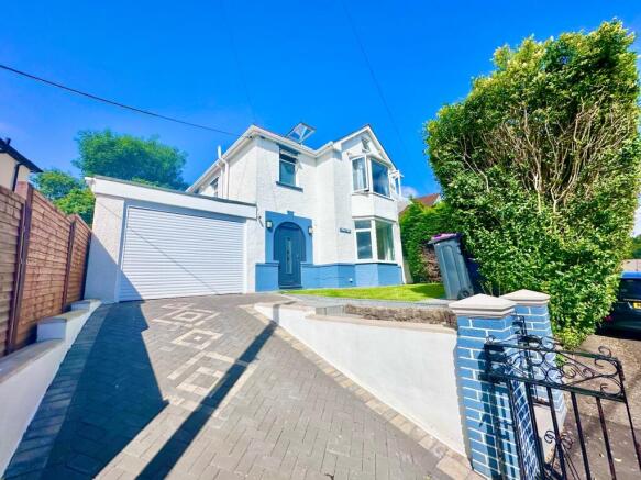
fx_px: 259
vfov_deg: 85.7
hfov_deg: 102.1
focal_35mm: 14
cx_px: 320
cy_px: 240
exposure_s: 1/6897
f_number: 2.2
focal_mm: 2.22
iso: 50
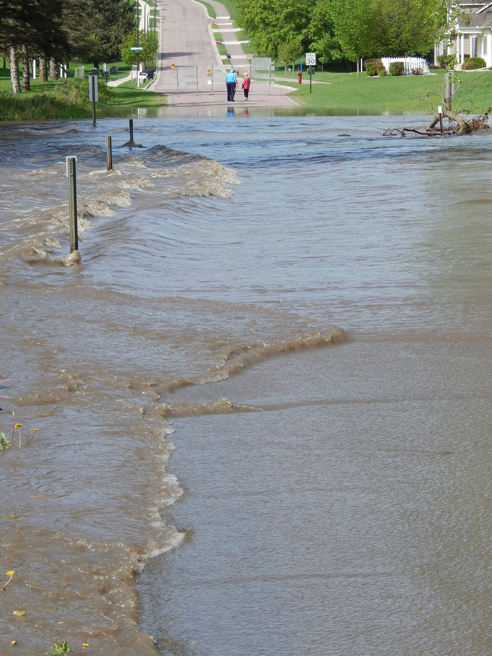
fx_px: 2179
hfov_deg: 12.9
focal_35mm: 115
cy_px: 328
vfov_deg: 17.1
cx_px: 246
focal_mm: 20.5
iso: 125
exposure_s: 1/640
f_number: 4.6
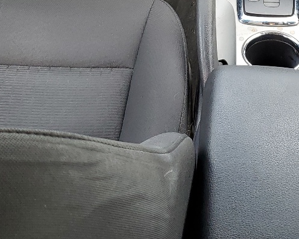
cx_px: 246
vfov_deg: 18.0
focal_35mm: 82
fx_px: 726
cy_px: -26
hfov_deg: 22.9
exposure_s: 1/147
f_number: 1.5
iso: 50
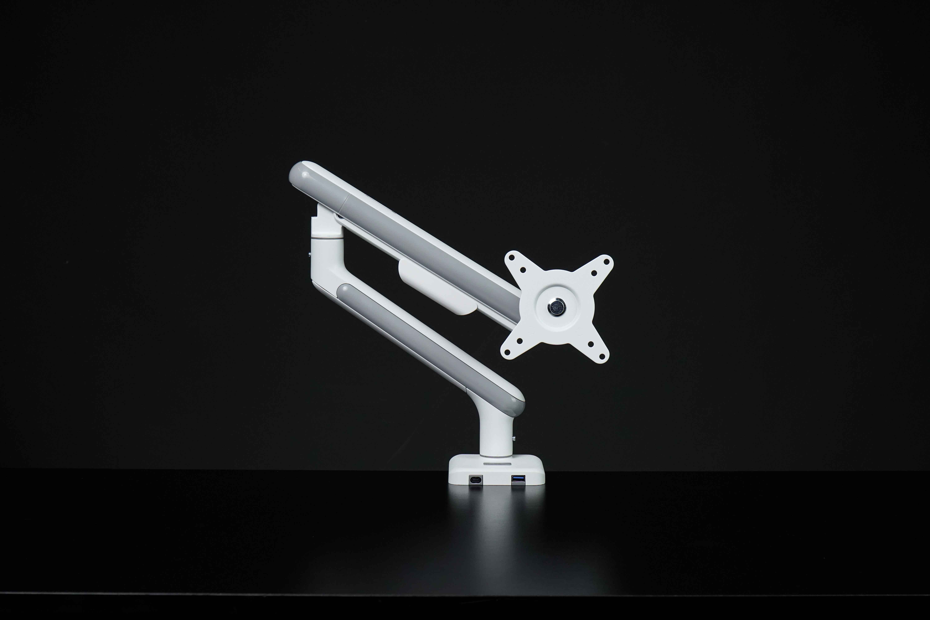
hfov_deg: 27.0
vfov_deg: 18.2
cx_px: 465
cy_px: 310
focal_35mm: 75
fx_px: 1937
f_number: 7.1
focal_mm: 50
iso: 400
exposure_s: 1/50
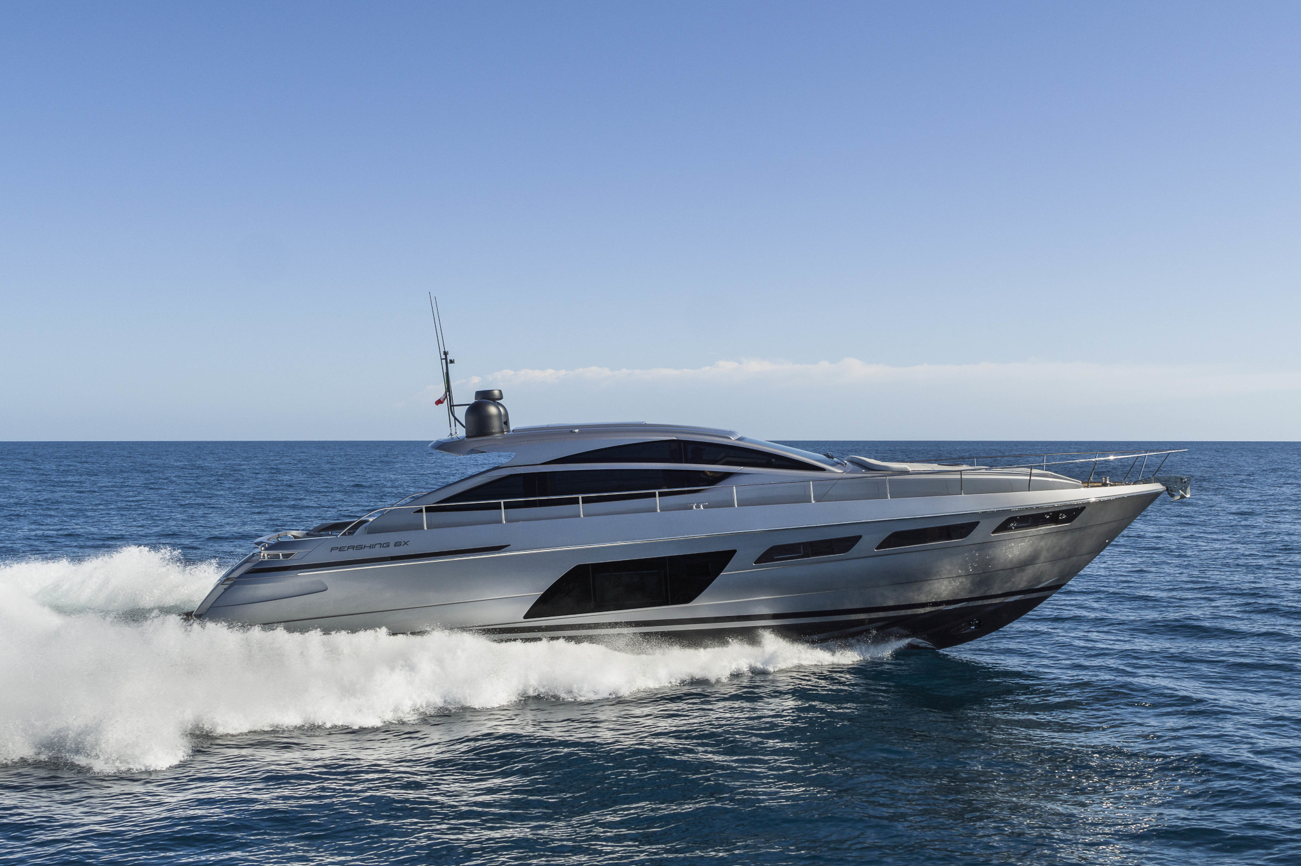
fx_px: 1301
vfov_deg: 36.8
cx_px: 650
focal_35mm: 36
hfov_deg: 53.1
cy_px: 433
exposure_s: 1/1250
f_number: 8
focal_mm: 24
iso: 400
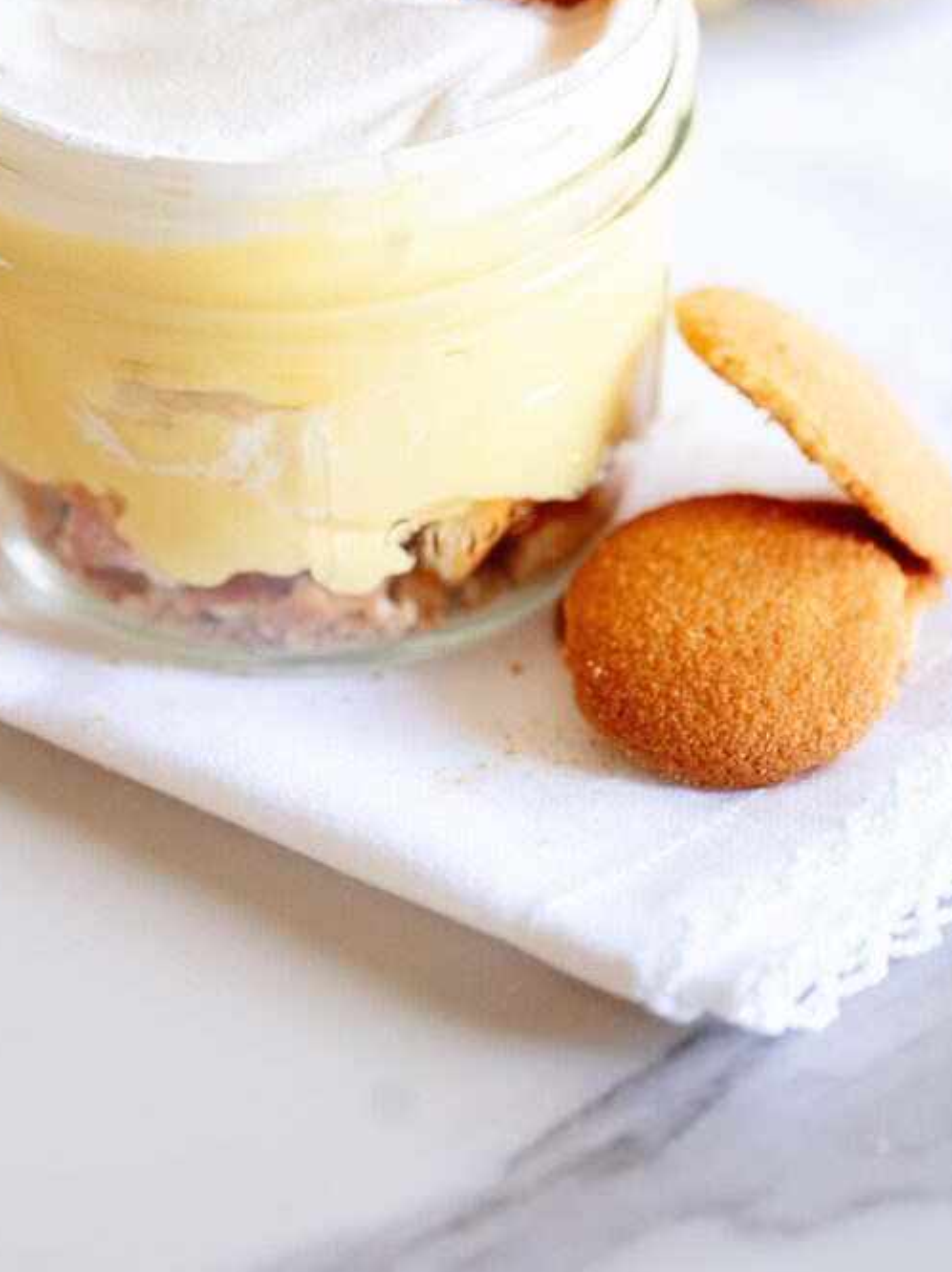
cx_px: 338
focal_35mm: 175
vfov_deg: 11.3
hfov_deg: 8.5
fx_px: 6423
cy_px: 323
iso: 1250
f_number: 3.2
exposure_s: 1/160
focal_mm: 105
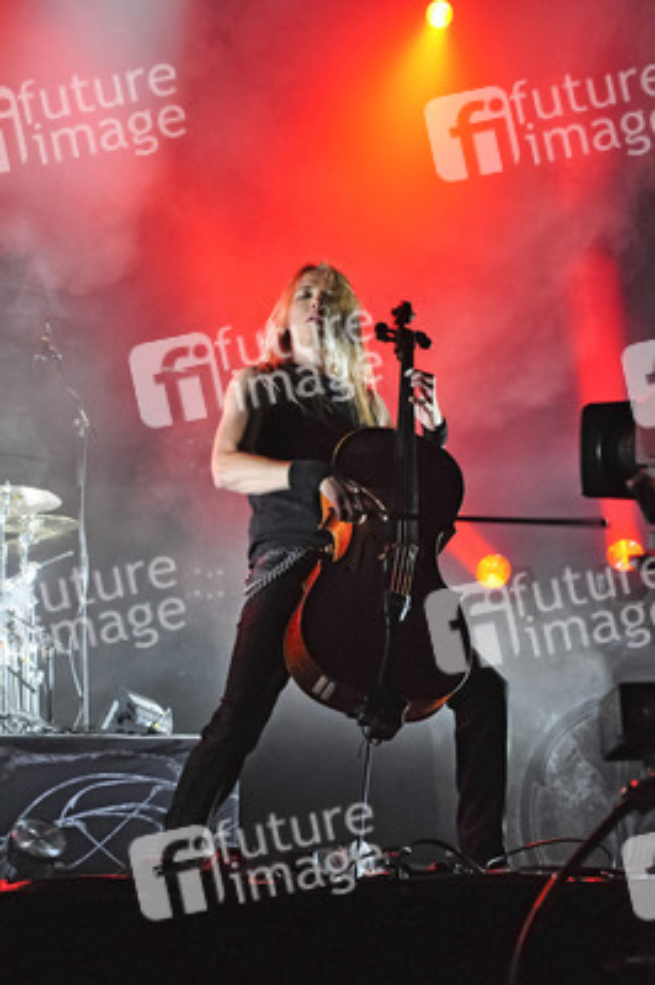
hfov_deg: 15.7
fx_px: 2378
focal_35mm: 87
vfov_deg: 23.4
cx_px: 328
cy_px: 492
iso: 1600
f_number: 5
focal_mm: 58
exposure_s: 1/160
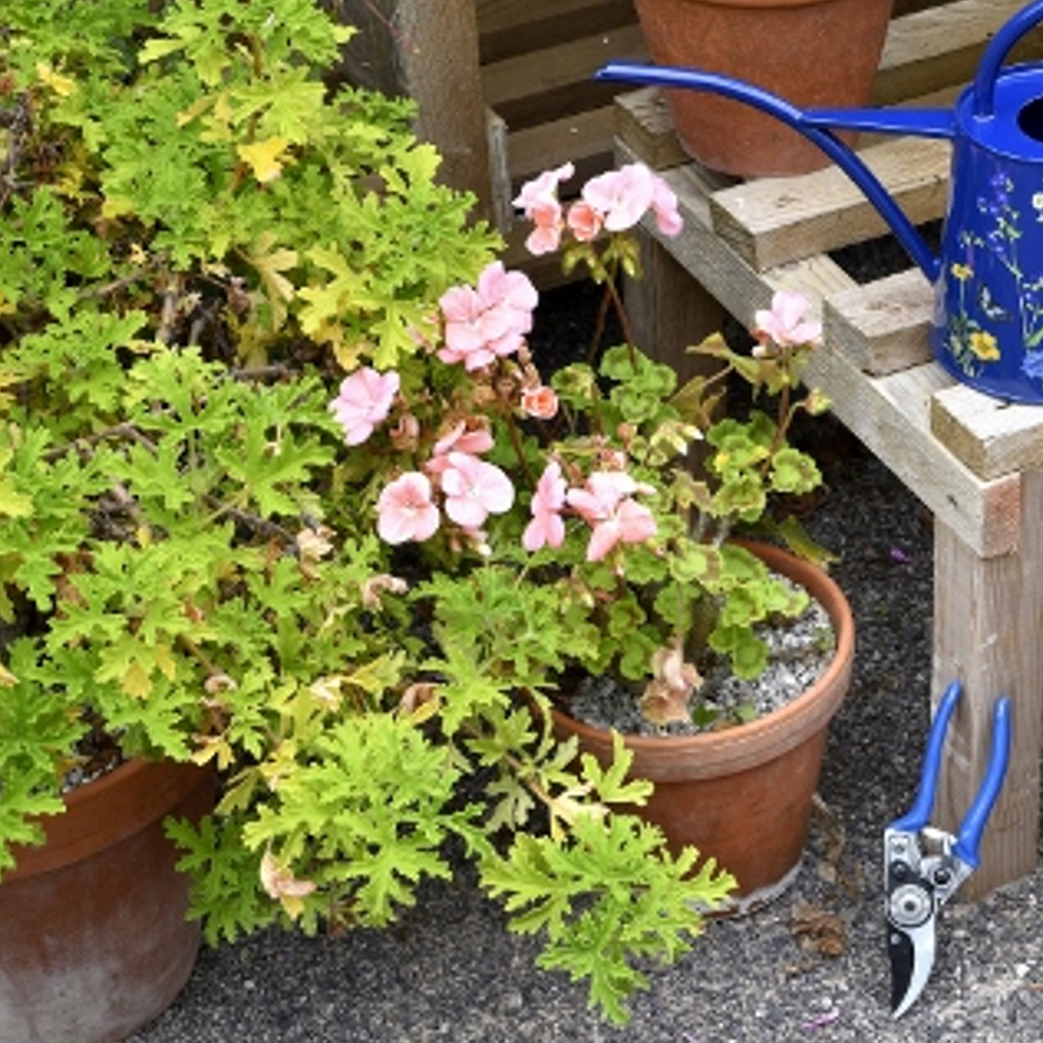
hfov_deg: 17.1
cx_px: 1013
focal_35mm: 100
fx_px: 3409
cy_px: 559
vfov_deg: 17.4
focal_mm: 58
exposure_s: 1/40
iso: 125
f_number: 11
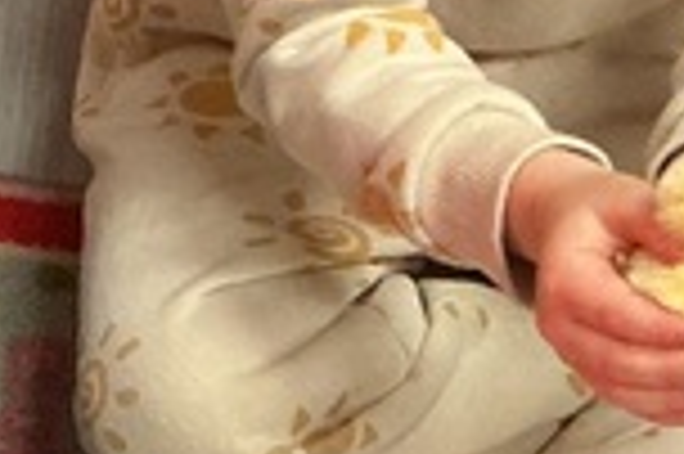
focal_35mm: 203
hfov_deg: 10.0
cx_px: -54
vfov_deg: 6.7
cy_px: -126
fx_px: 3853
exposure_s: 1/60
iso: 200
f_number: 1.8
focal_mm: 3
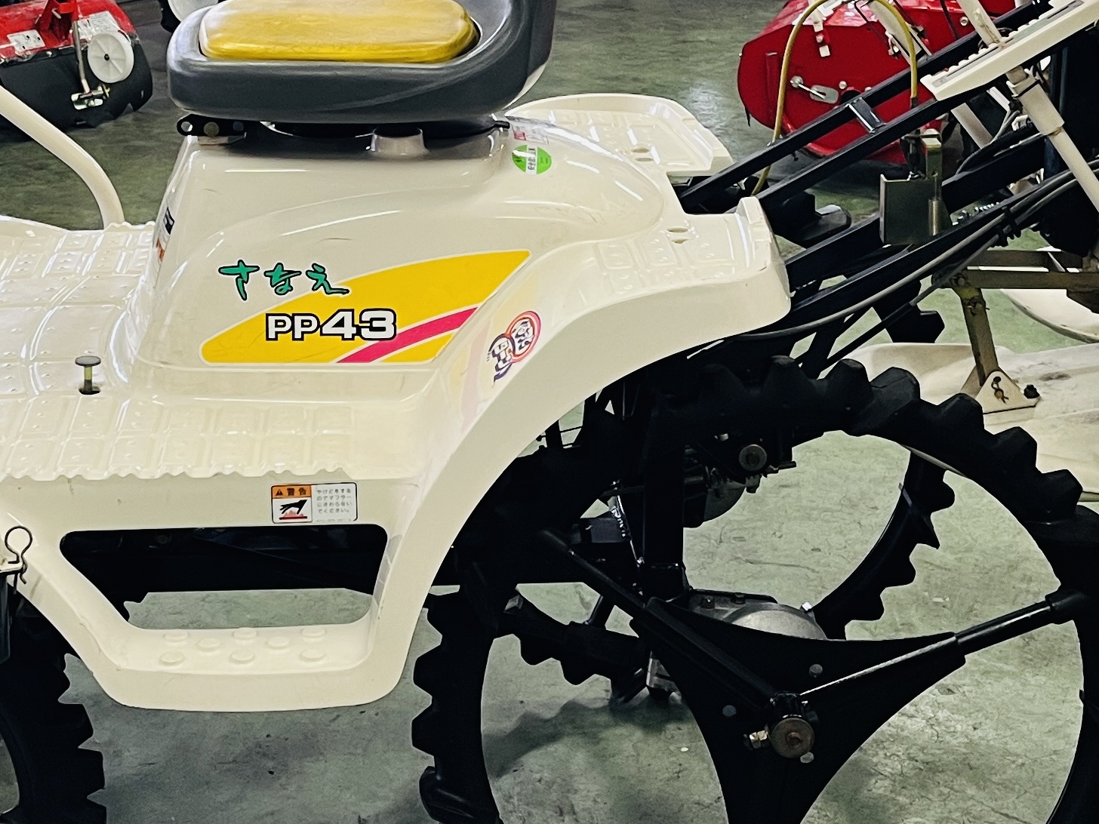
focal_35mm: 72
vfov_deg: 20.3
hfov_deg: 27.0
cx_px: 483
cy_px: 255
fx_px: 2286
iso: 100
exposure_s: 1/60
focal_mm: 5.1
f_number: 1.6
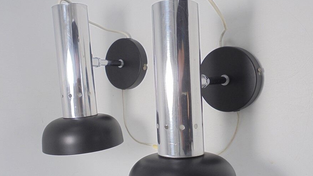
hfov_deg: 52.8
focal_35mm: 38
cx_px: 158
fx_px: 315
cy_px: 104
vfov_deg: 31.1
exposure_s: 1/60
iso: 100
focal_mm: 6.1
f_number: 4
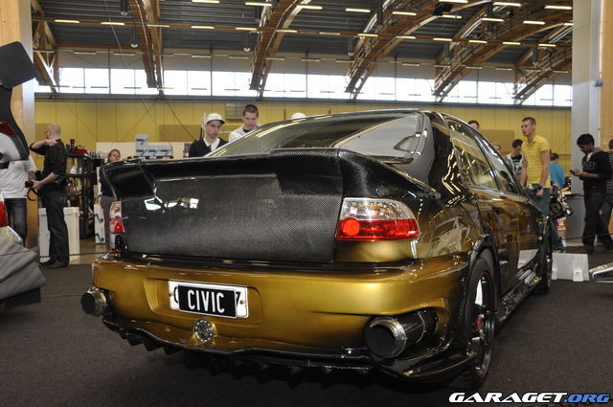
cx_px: 306
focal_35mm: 33
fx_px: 561
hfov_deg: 57.3
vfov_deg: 39.9
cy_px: 204
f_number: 5
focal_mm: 22
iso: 400
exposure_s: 1/60
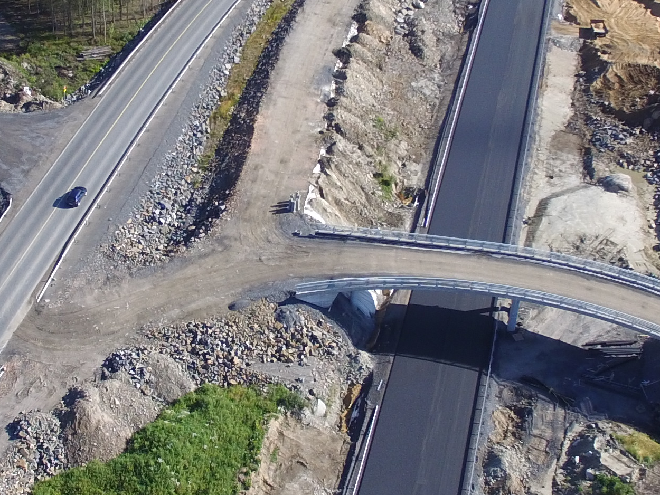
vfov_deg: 22.9
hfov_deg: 30.1
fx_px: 1220
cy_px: 184
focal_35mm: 64
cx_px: 230
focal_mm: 3.61
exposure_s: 1/523
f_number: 2.8
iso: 100
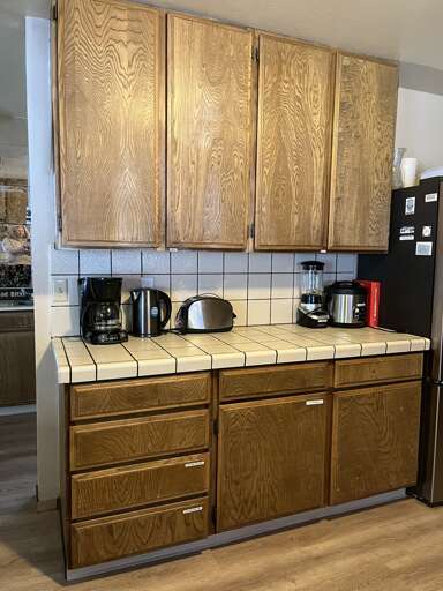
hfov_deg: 53.1
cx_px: 222
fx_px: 444
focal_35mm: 26
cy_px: 296
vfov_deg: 67.3
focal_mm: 5.1
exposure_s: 1/60
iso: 400
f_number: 1.6
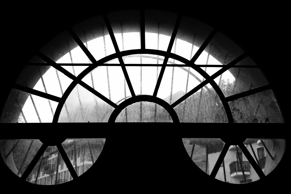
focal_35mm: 40
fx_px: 324
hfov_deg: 48.4
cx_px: 146
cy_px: 97
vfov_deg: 33.5
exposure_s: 1/160
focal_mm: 40
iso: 160
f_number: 6.3
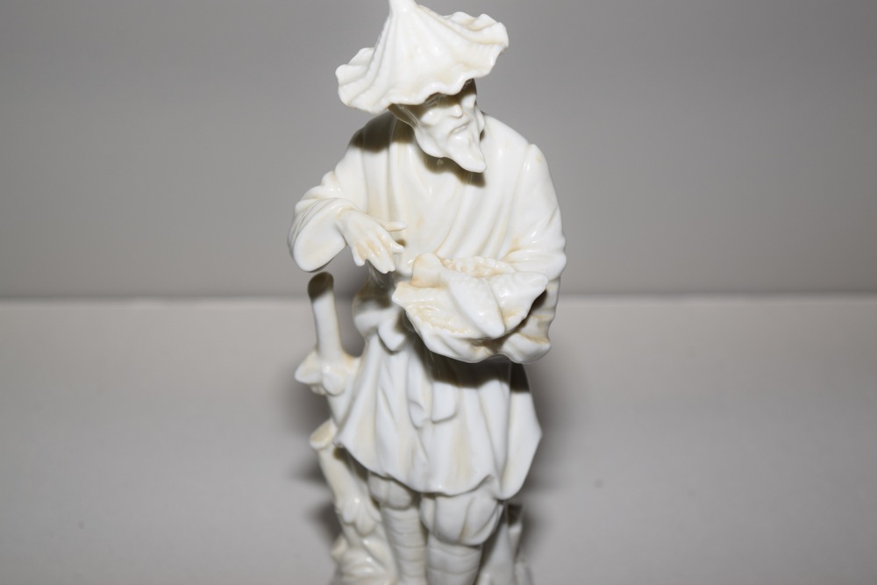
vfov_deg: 16.6
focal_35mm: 82
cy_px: 292
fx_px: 2010
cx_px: 438
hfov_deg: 24.6
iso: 250
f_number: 5.6
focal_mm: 55
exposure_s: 1/60
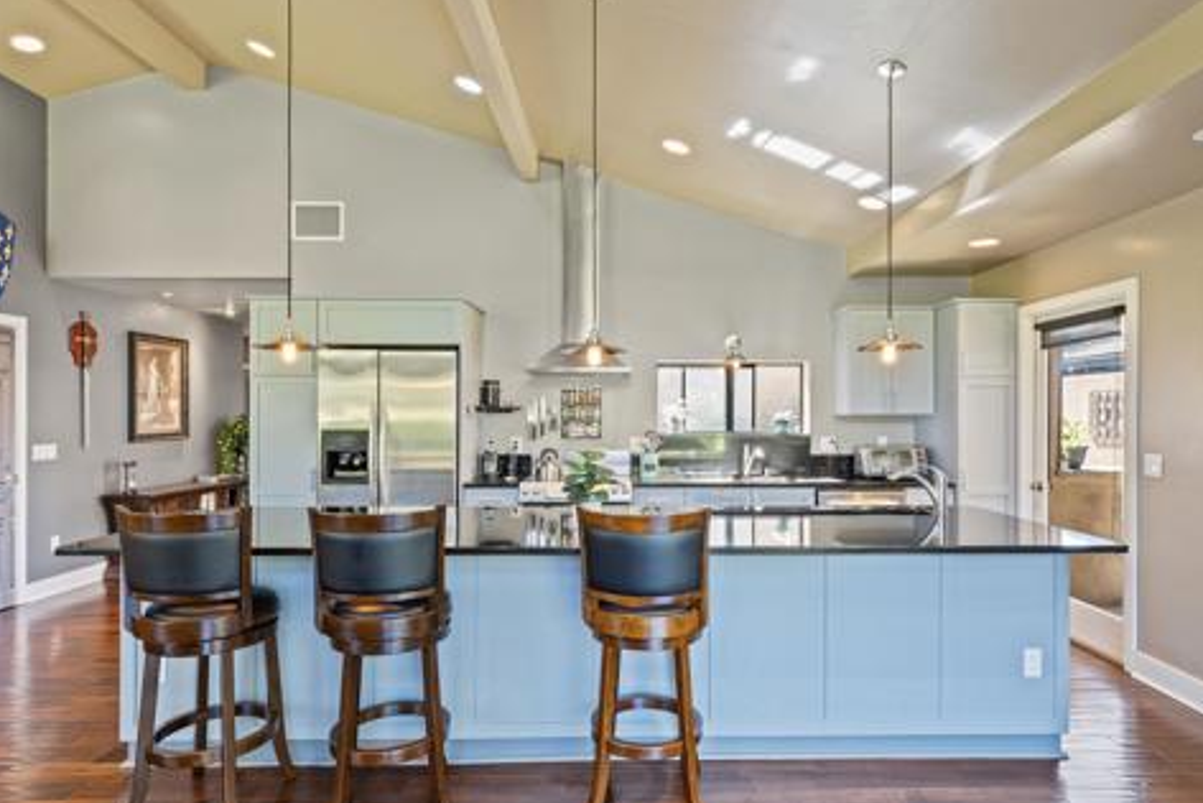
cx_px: 642
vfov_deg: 64.4
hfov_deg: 86.8
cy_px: 447
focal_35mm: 19
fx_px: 635
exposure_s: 1/2
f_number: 10
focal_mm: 14
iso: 640
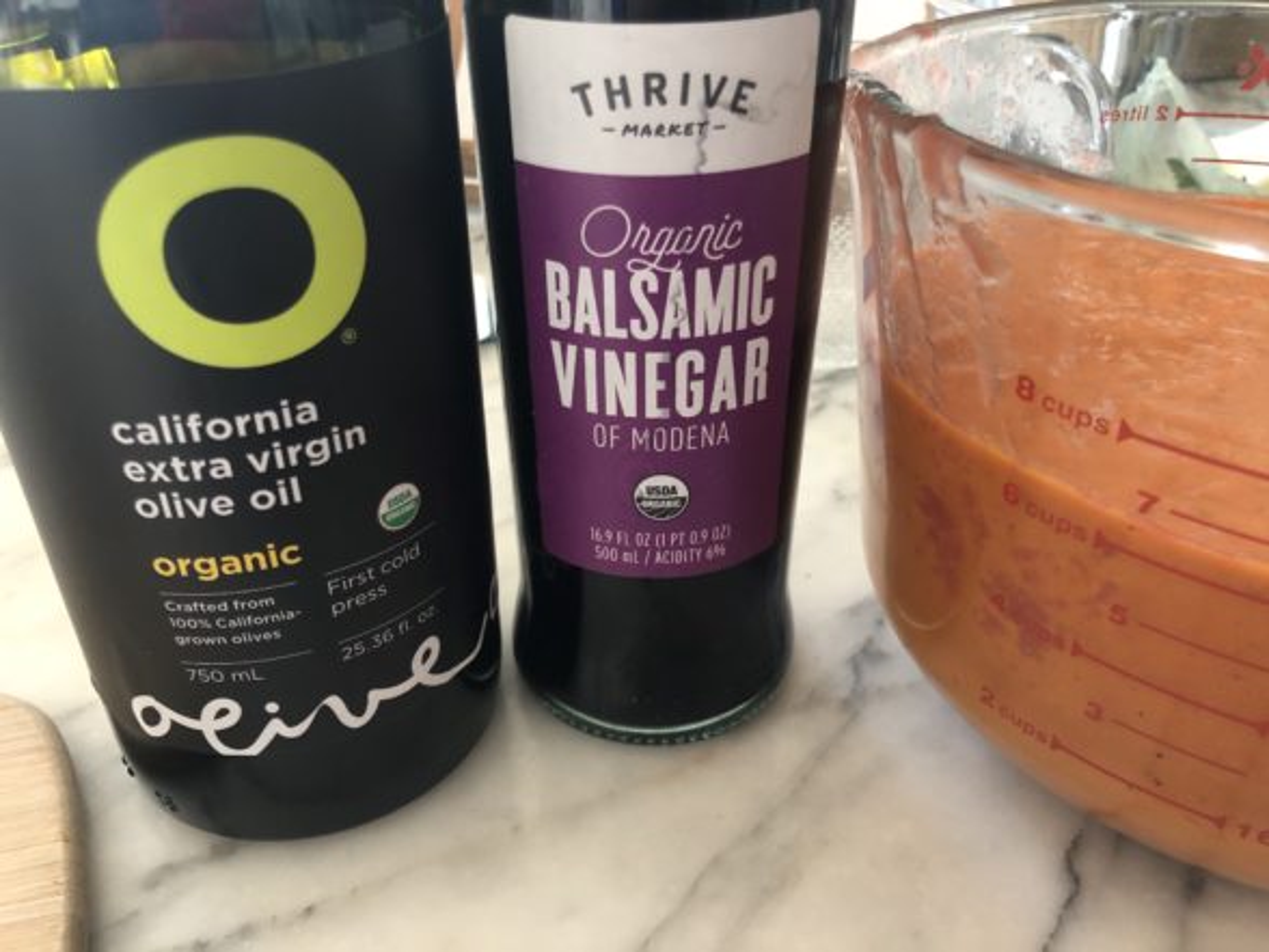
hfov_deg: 63.4
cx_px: 634
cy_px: 476
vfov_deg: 49.7
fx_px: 1026
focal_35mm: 28
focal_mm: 3.99
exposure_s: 1/15
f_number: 1.8
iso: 50
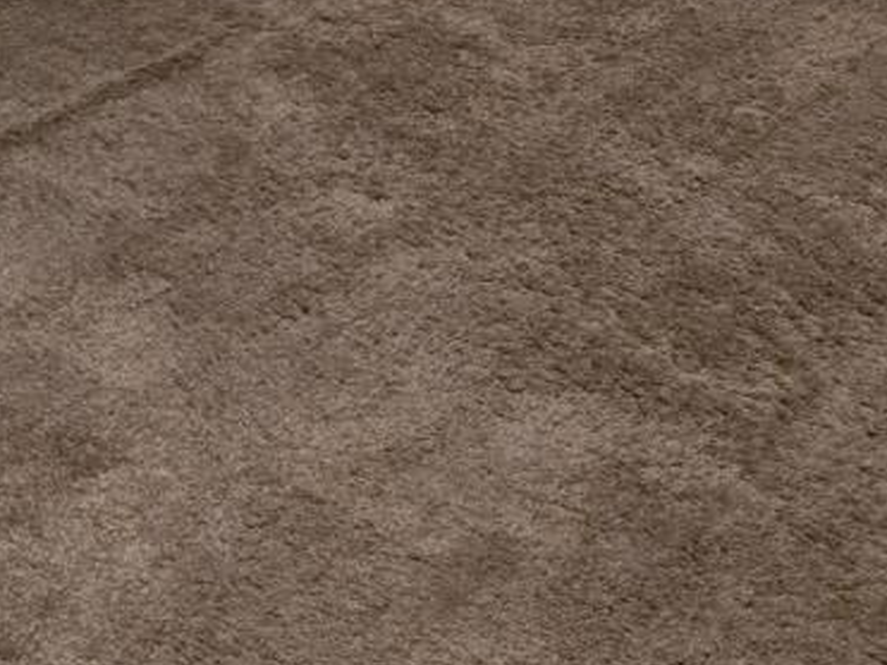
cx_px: -837
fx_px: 2382
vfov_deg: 14.8
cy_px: -331
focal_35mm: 93
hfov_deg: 16.5
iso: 640
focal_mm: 5.4
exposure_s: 1/120
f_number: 1.8
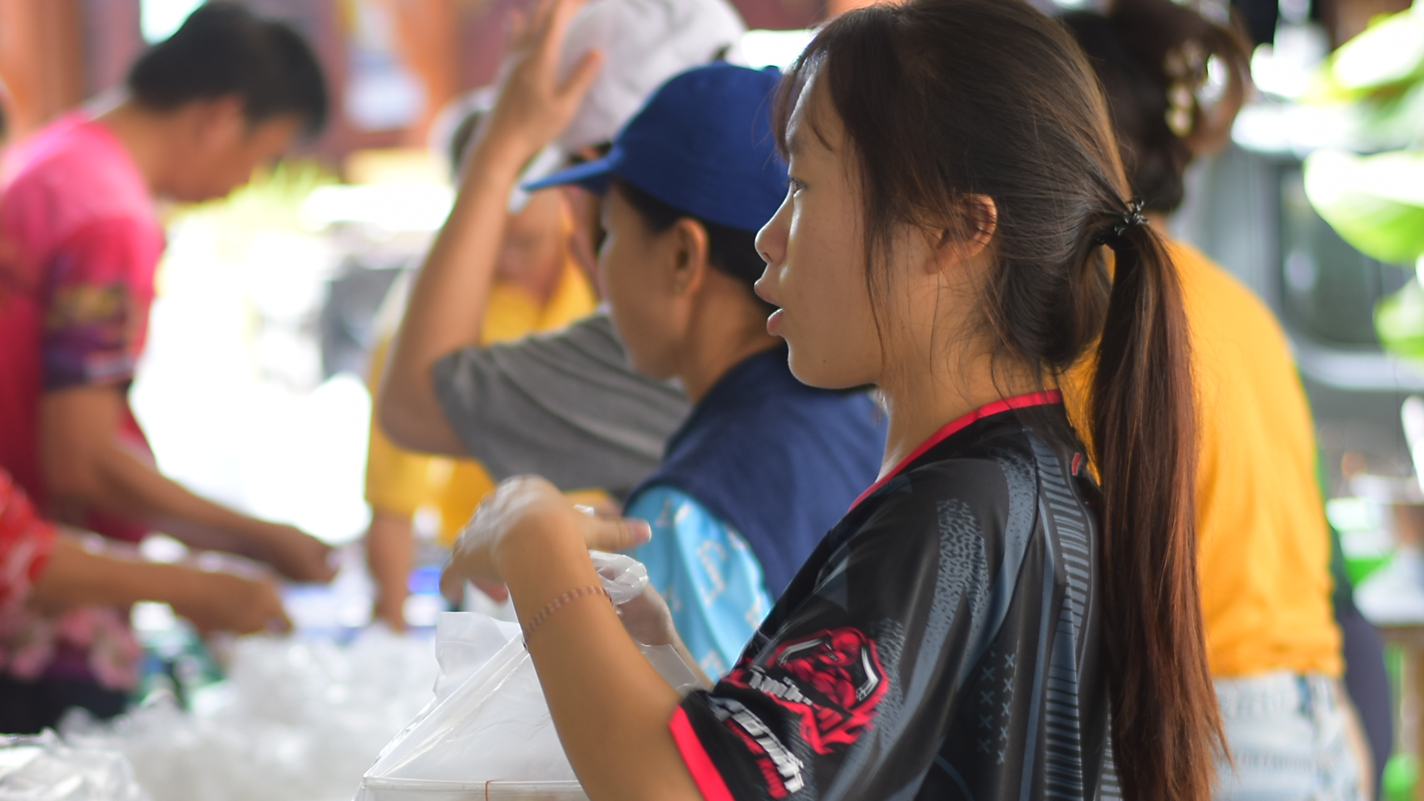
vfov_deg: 8.8
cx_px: 352
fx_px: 5211
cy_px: 652
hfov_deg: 15.5
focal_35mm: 138
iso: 125
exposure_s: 1/200
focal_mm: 50
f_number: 2.2
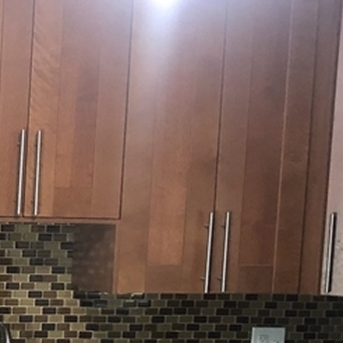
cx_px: -100
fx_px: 1155
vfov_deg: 16.5
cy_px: 349
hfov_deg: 16.0
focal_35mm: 103
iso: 80
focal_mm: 3.99
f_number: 1.8
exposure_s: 1/15
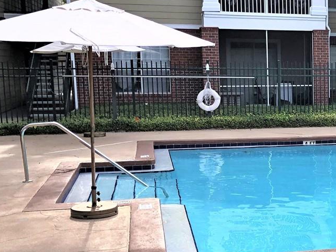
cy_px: 169
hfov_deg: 25.5
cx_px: 381
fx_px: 679
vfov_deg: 20.9
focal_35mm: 70
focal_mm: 3.99
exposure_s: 1/800
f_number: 1.8
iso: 20
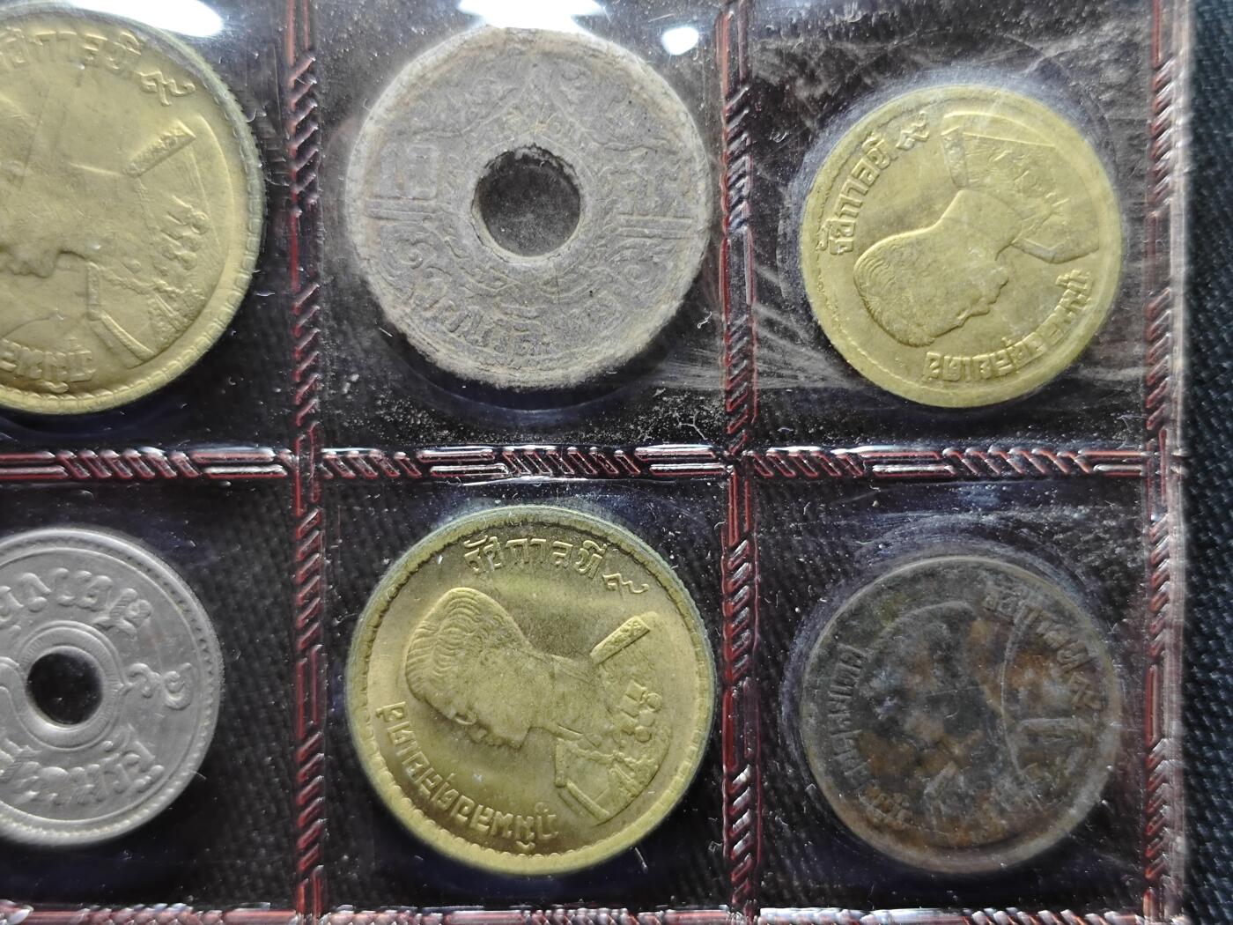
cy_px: 462
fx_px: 1745
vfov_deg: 29.7
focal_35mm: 49
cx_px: 616
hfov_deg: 38.9
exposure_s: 1/50
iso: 250
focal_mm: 5.84
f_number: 1.6
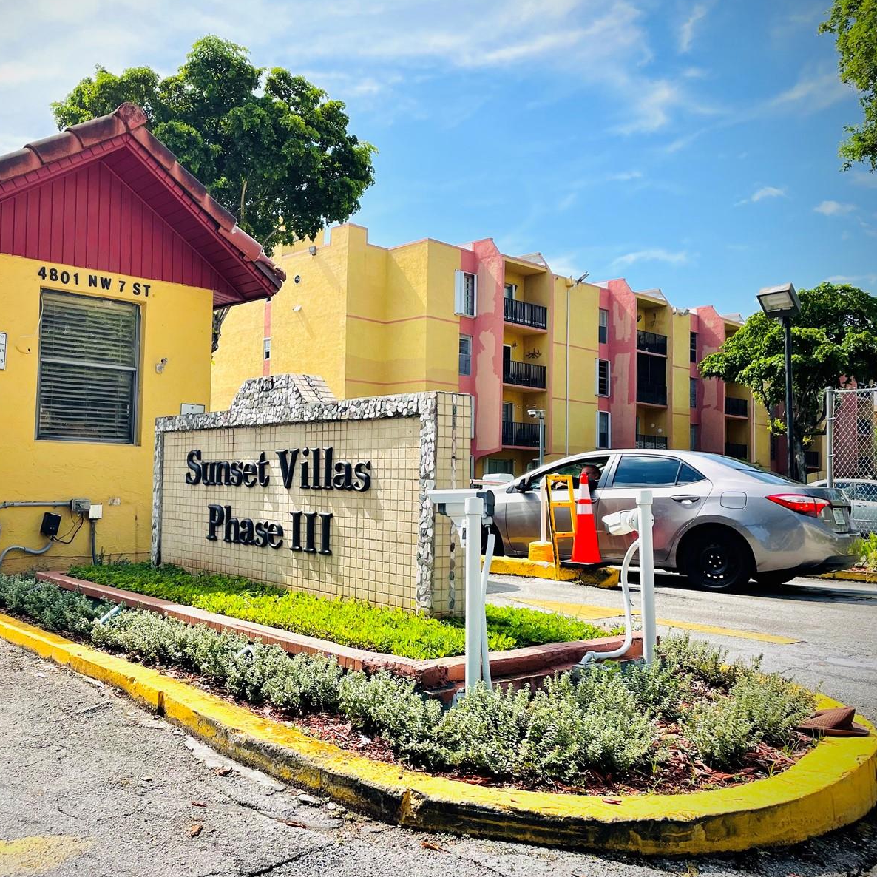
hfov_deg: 51.8
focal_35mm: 31
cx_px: 310
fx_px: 889
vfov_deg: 52.5
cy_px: 435
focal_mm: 4.2
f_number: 1.6
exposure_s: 1/3205
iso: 32
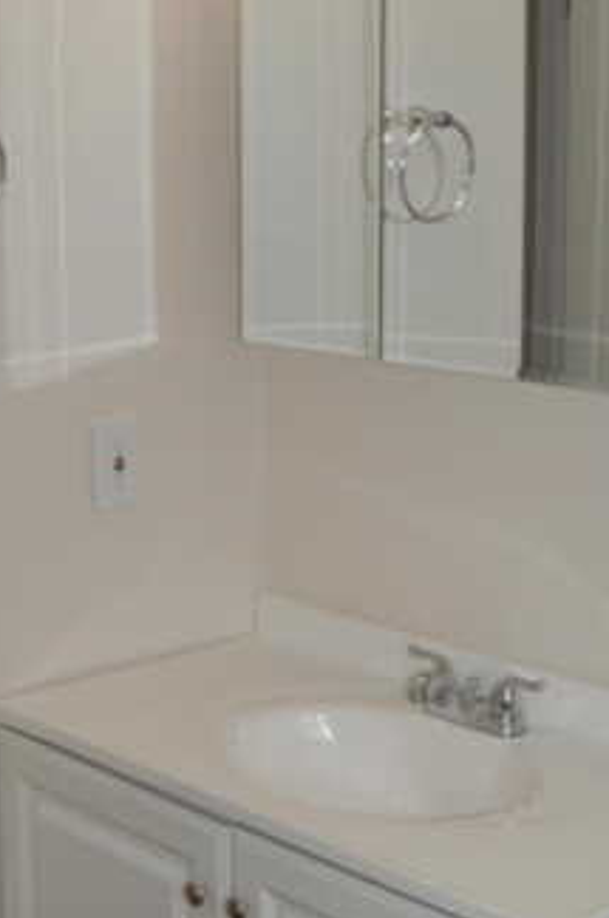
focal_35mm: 64
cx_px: 360
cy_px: 337
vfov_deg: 31.3
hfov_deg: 21.2
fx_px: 1629
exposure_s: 1/125
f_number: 4
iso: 100
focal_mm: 18
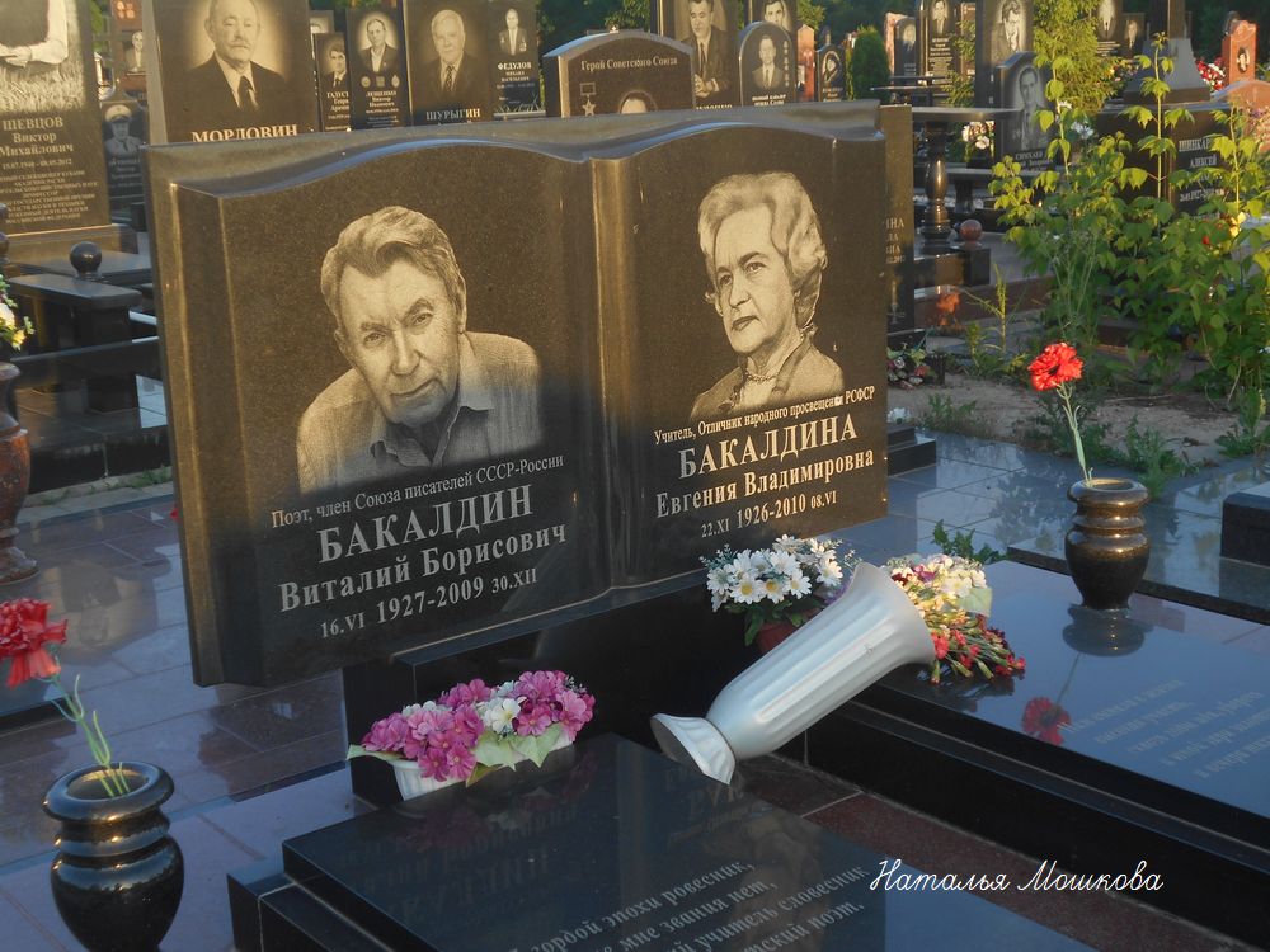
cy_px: 476
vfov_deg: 29.1
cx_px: 635
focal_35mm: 50
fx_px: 1834
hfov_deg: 38.2
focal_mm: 8.8
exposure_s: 1/100
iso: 80
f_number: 4.5
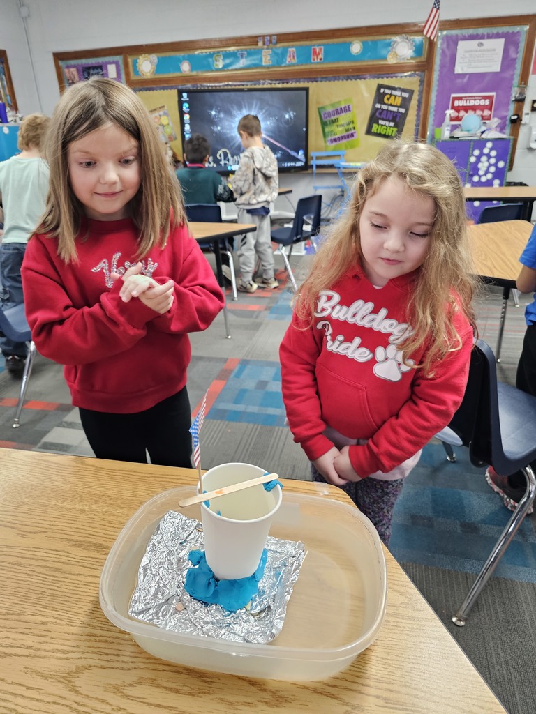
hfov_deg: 58.9
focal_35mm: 23
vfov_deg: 73.9
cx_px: 268
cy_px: 357
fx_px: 475
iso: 800
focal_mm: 6.3
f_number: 1.7
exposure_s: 1/120
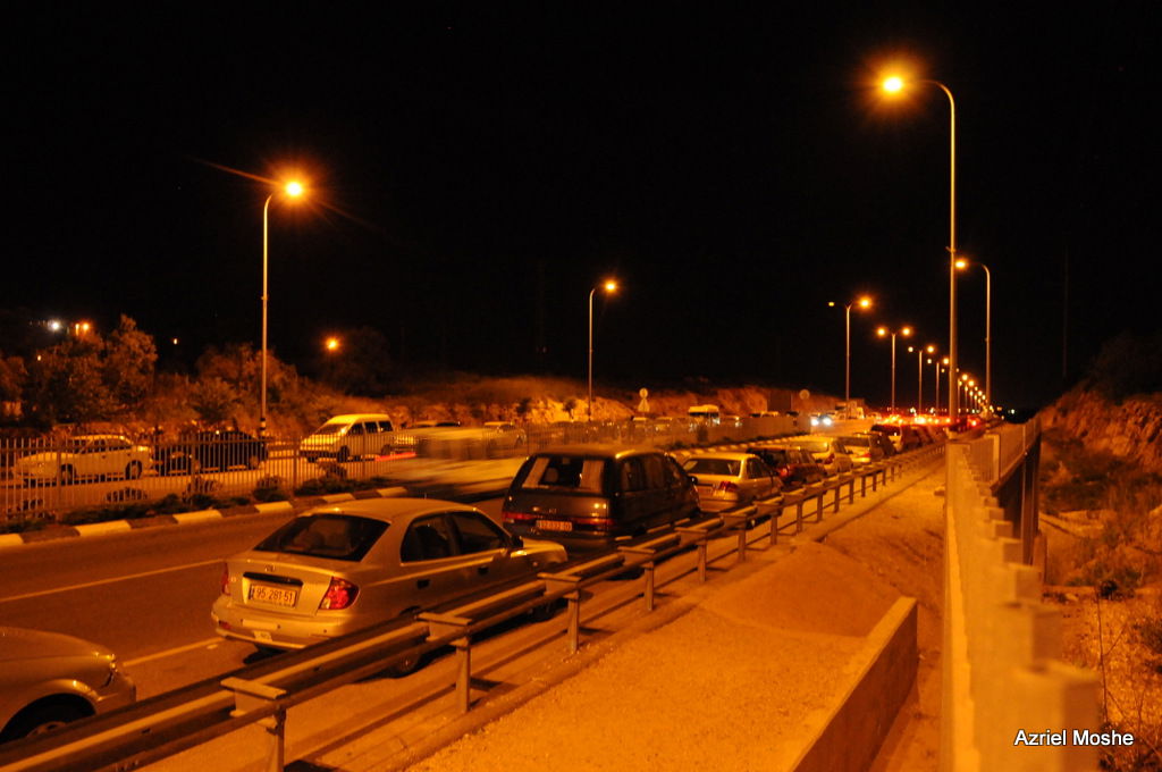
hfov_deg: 64.6
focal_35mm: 28
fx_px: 919
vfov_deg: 45.6
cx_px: 581
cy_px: 386
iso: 2500
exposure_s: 1/10
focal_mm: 19
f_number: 4.5
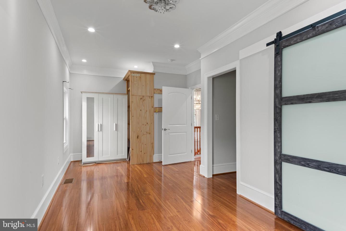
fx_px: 173
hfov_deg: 90.0
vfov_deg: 67.4
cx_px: 173
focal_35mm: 18
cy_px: 116
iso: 250
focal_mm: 12
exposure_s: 1
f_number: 11
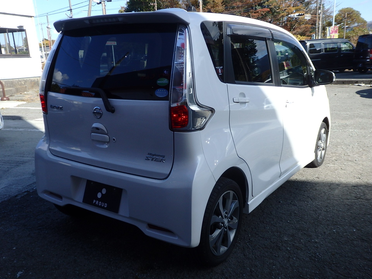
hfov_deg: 60.0
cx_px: 186
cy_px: 140
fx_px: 322
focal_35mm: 30
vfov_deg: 46.8
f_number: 3.3
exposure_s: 1/1000
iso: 125
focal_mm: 5.5
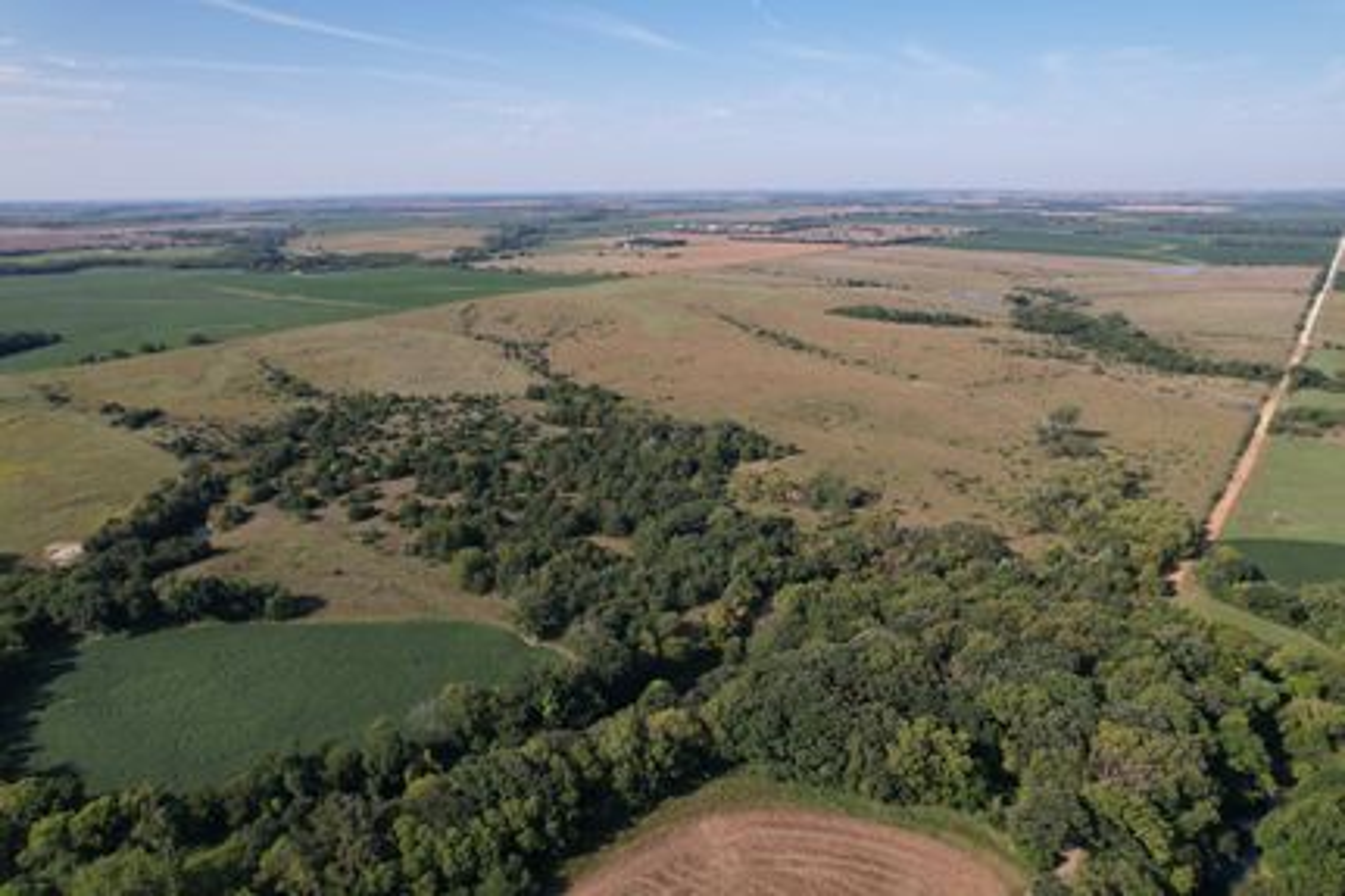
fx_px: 822
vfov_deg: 57.2
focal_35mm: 22
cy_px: 448
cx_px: 672
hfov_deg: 78.6
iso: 100
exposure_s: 1/100
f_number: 2.8
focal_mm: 8.38
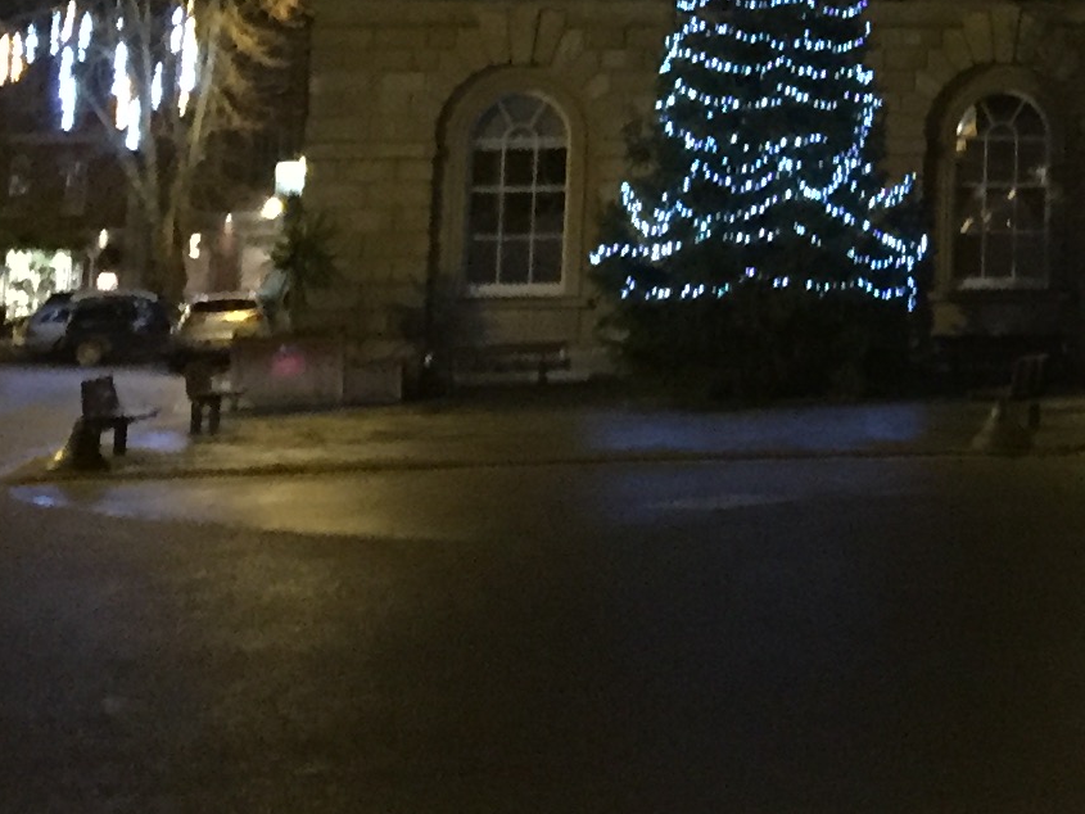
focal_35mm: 112
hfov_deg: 16.5
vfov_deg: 12.5
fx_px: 3511
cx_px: 1434
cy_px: -419
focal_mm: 4.15
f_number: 2.2
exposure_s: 1/17
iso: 640
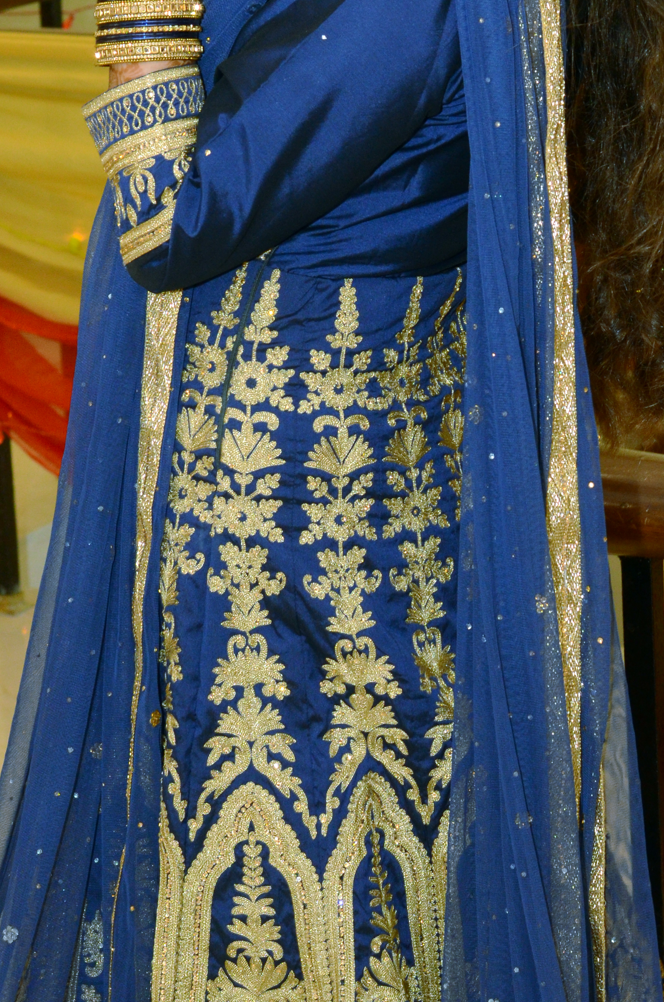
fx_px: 3863
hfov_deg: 9.8
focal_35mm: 139
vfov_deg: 14.7
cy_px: 271
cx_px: 519
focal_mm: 50
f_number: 7.1
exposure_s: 1/100
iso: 1000
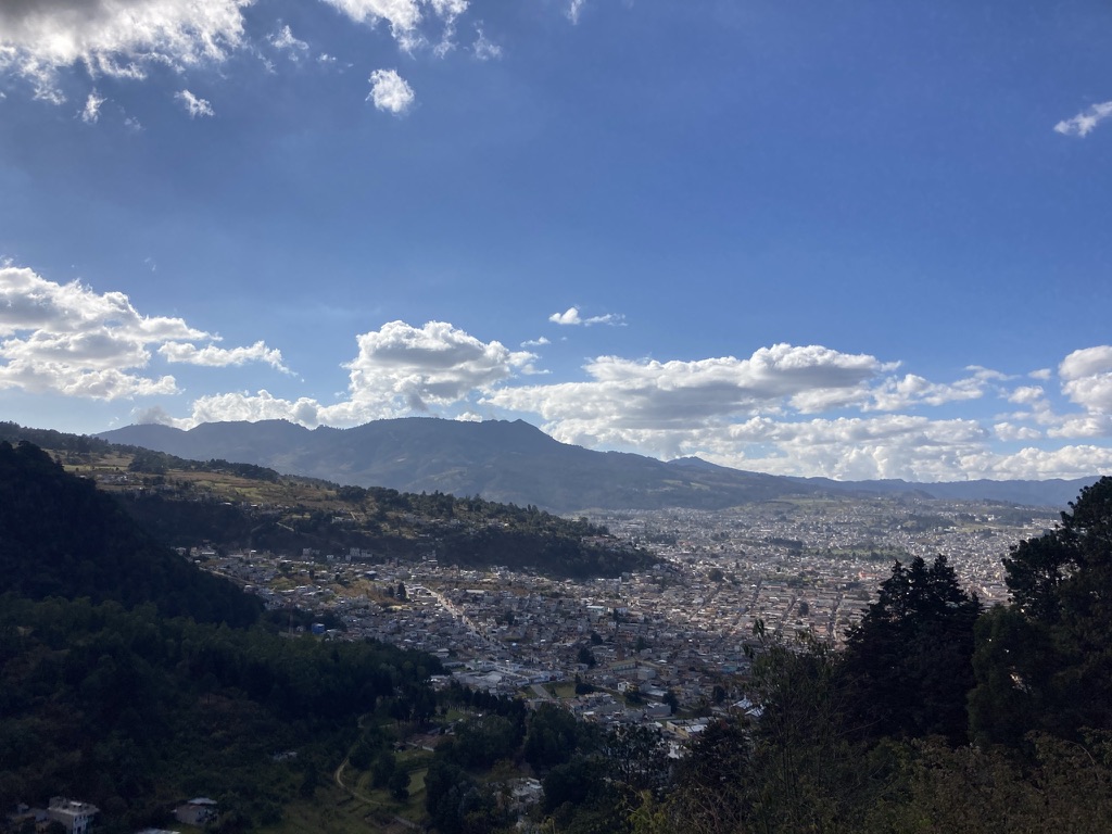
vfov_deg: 49.7
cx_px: 556
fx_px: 899
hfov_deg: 63.4
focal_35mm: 28
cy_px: 417
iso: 25
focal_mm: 3.99
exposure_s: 1/4049
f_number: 1.8
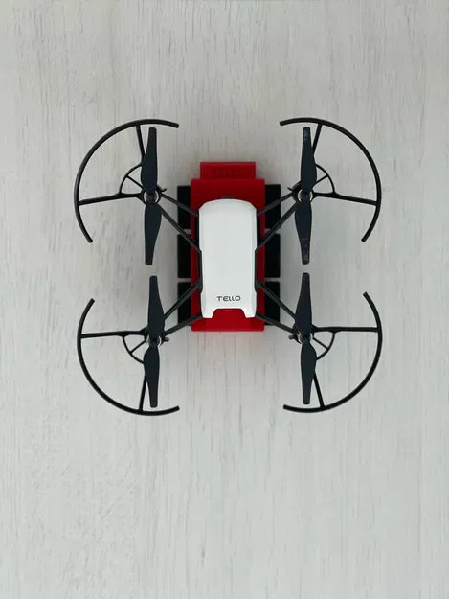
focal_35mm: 64
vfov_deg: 30.3
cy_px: 300
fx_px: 1106
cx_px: 224
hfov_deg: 22.9
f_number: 2.2
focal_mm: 7.5
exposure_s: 1/121
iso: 100
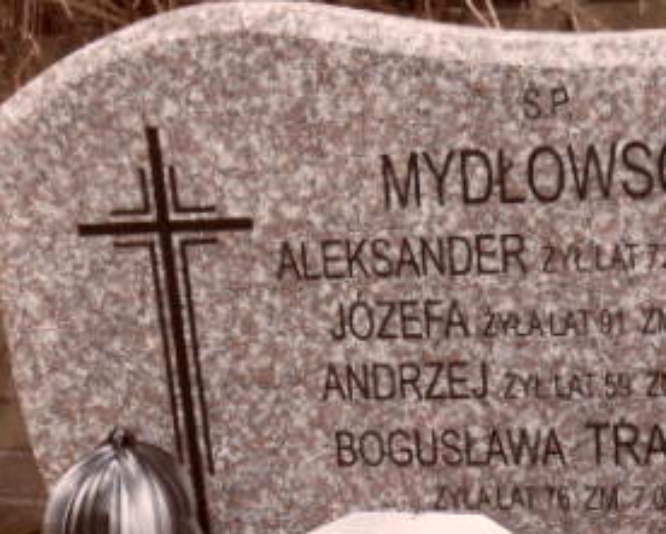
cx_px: 422
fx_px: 1715
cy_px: 580
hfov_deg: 21.9
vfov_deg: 17.1
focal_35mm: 87
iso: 80
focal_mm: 3.9
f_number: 3.2
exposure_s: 1/125
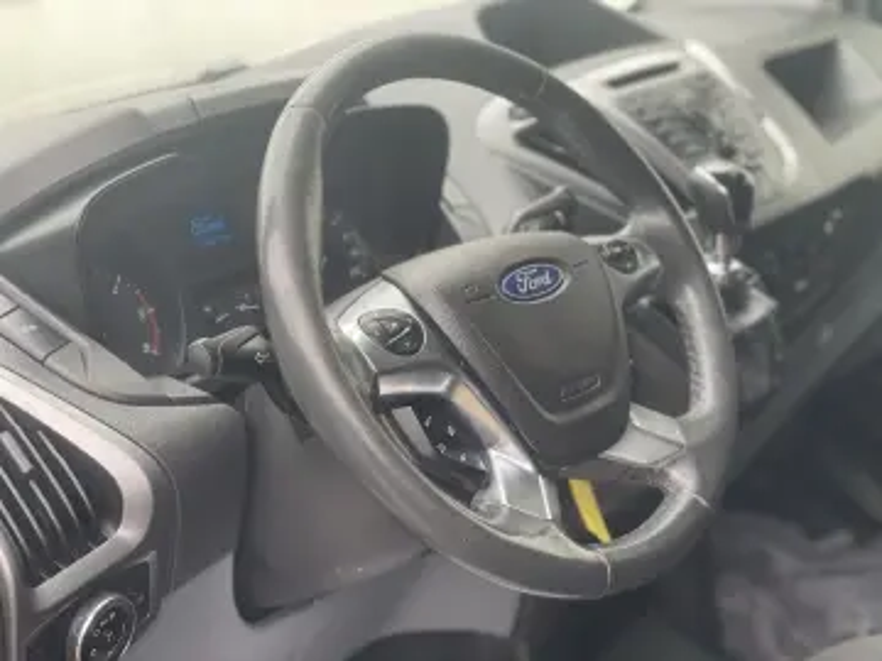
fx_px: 1325
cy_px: 330
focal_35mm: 52
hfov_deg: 36.8
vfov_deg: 28.0
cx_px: 441
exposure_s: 1/122
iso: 80
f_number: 2
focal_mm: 6
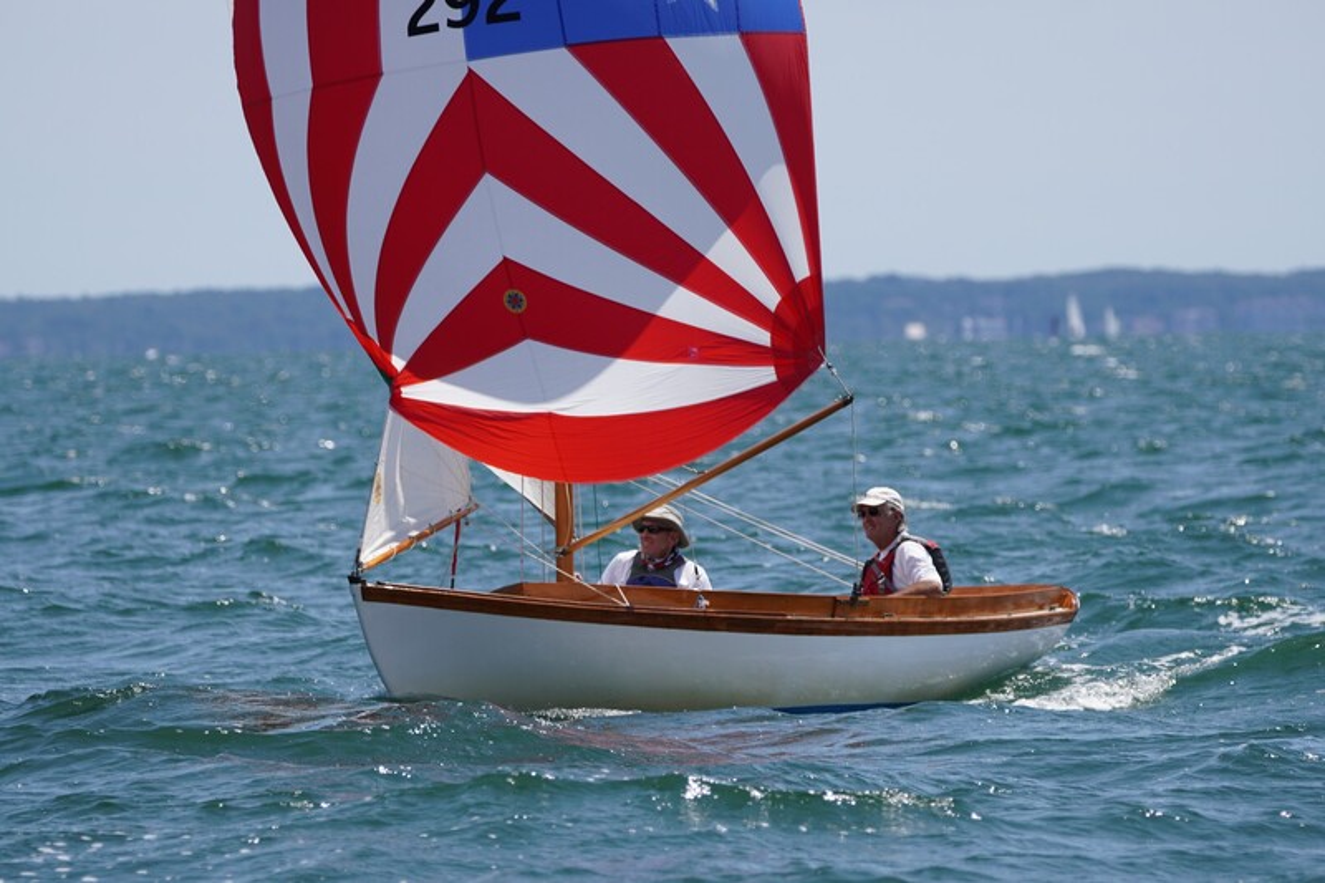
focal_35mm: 366
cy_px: 442
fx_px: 13467
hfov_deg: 5.6
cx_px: 662
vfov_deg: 3.8
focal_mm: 244
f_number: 5.6
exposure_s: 1/1250
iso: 200
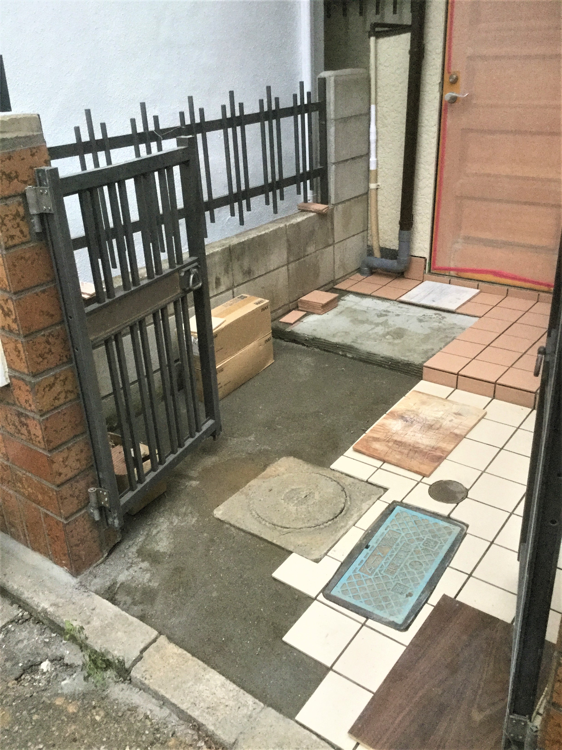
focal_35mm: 31
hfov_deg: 45.4
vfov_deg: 58.4
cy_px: 375
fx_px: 671
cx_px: 281
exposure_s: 1/30
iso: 125
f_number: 2.4
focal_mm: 3.3
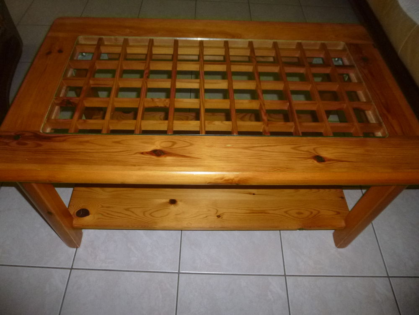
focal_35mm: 25
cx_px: 210
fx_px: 303
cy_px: 158
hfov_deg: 69.4
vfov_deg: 54.9
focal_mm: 4.5
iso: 400
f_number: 3.1
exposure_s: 1/60
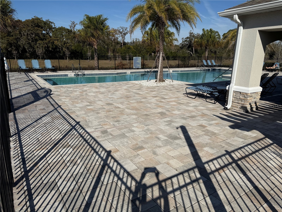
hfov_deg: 71.6
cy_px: 106
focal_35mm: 24
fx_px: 196
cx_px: 141
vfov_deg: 56.8
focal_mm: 6.76
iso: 80
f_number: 1.78
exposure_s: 1/10309
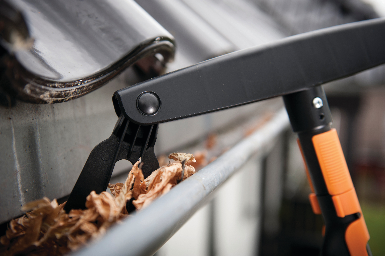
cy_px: 128
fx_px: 470
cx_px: 192
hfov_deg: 44.5
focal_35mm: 44
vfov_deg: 30.5
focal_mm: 44
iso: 100
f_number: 3.2
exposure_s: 1/250
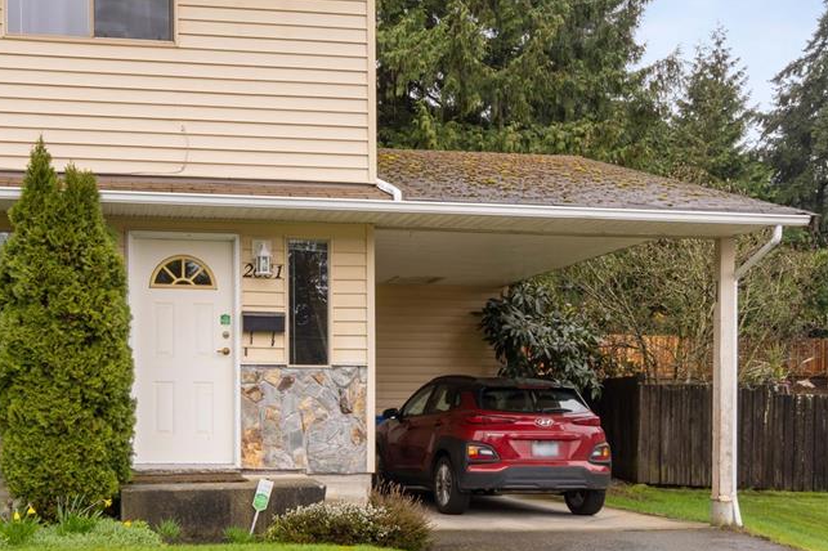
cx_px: 276
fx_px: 988
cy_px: 210
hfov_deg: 44.8
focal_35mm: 43
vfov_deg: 31.0
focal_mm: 18
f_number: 11
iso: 100
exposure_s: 1/15
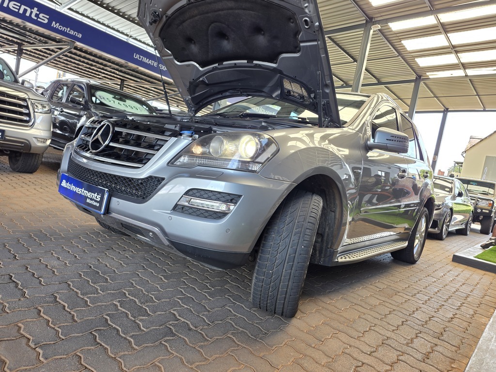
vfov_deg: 58.9
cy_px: 186
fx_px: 330
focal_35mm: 23
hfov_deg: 73.9
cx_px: 248
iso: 20
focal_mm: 6.25
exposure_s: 1/50
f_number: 1.7
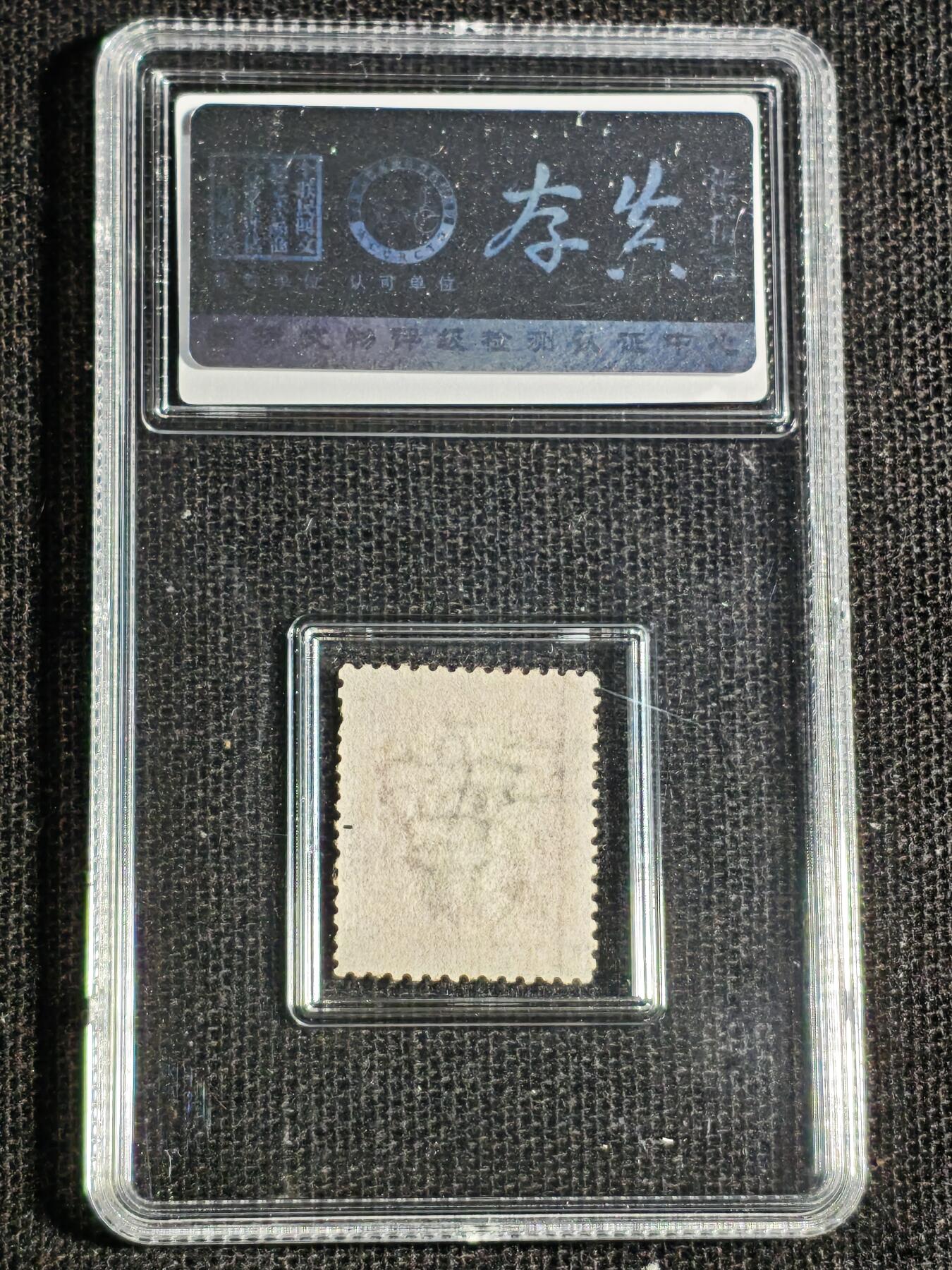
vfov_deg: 21.1
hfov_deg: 15.9
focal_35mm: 93
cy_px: 635
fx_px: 3410
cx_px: 476
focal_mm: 4.94
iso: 50
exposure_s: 1/196
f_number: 1.5
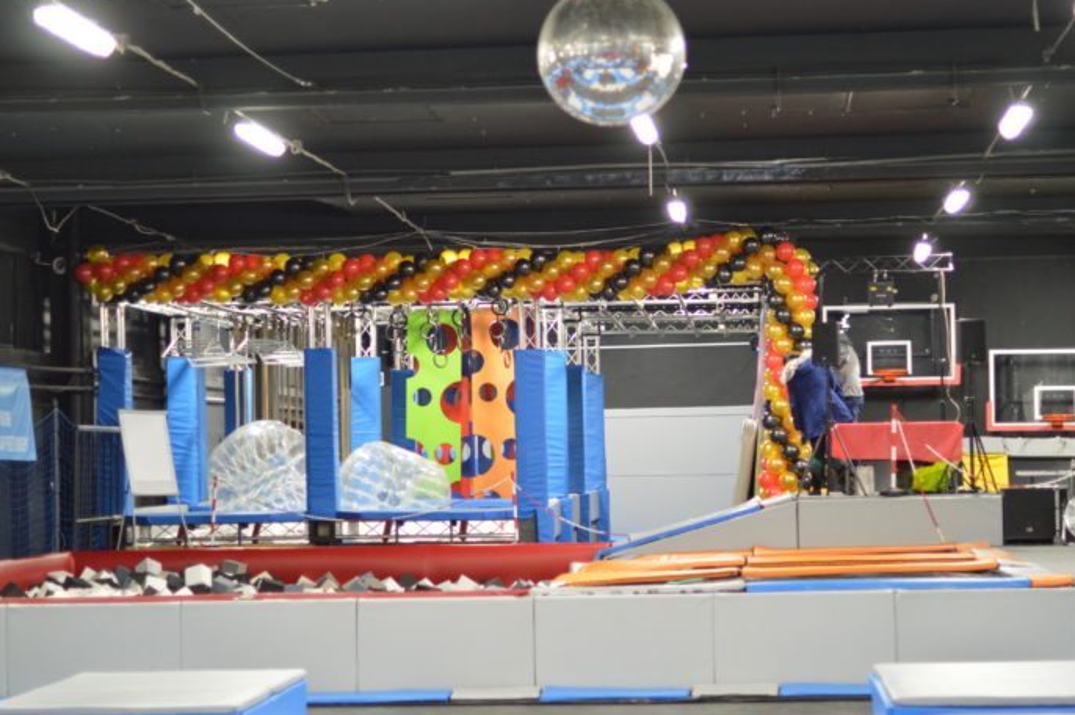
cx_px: 577
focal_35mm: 84
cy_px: 344
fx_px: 2506
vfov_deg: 16.2
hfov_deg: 24.2
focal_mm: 50
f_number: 1.4
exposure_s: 1/60
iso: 720
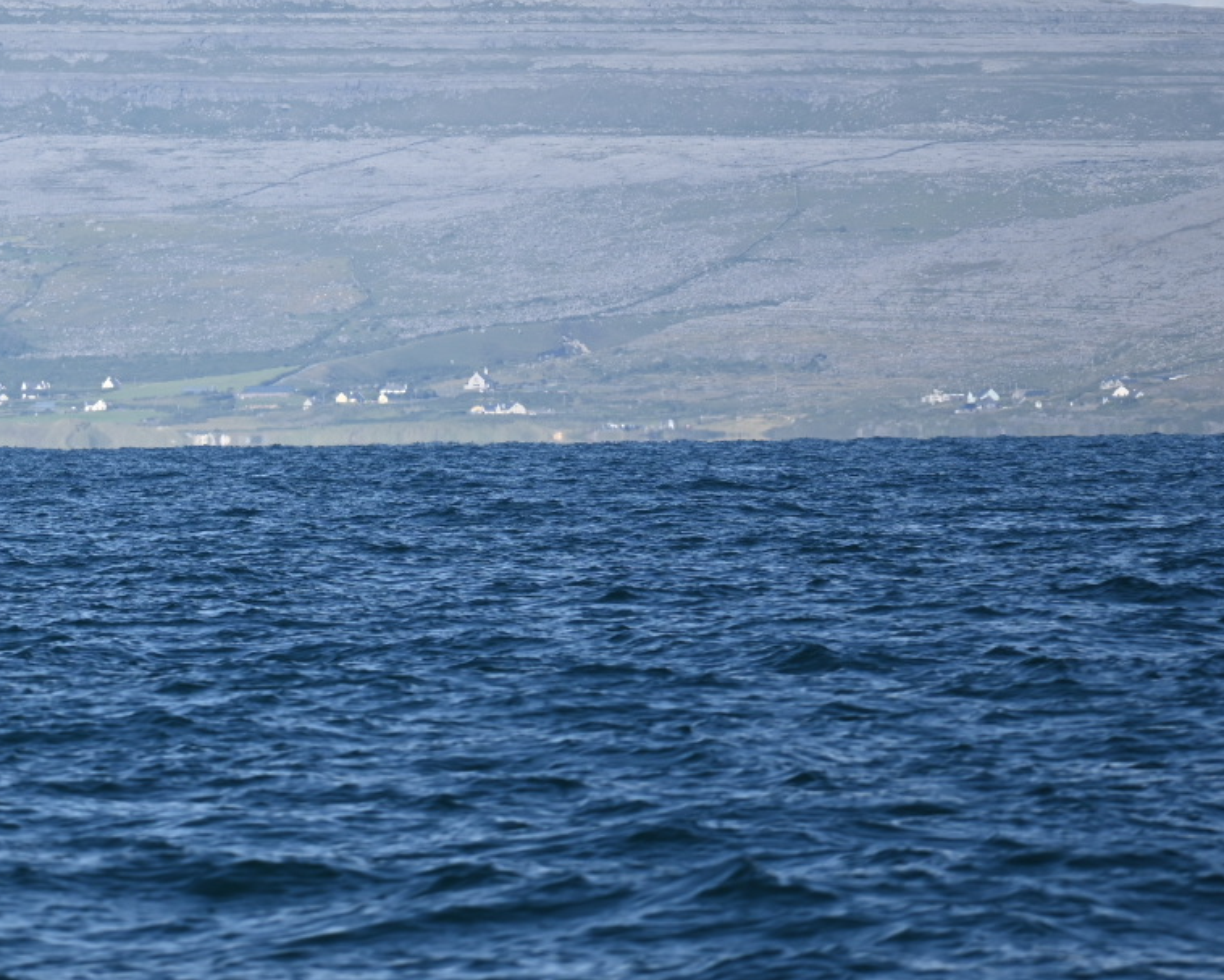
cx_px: 119
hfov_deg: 2.6
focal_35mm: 752
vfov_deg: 2.1
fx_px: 27252
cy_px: 341
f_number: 6.3
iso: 100
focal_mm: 250
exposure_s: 1/640
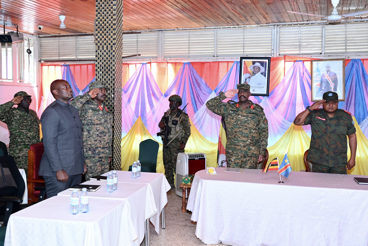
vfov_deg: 36.9
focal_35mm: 36
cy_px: 123
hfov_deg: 53.1
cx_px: 184
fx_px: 368
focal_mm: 24
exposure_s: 1/40
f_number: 4
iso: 900
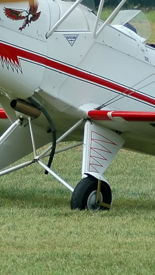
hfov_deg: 1.9
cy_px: 73
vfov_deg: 3.3
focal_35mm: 649
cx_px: 128
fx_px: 4745
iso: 200
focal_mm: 155
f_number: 4.5
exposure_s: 1/1000
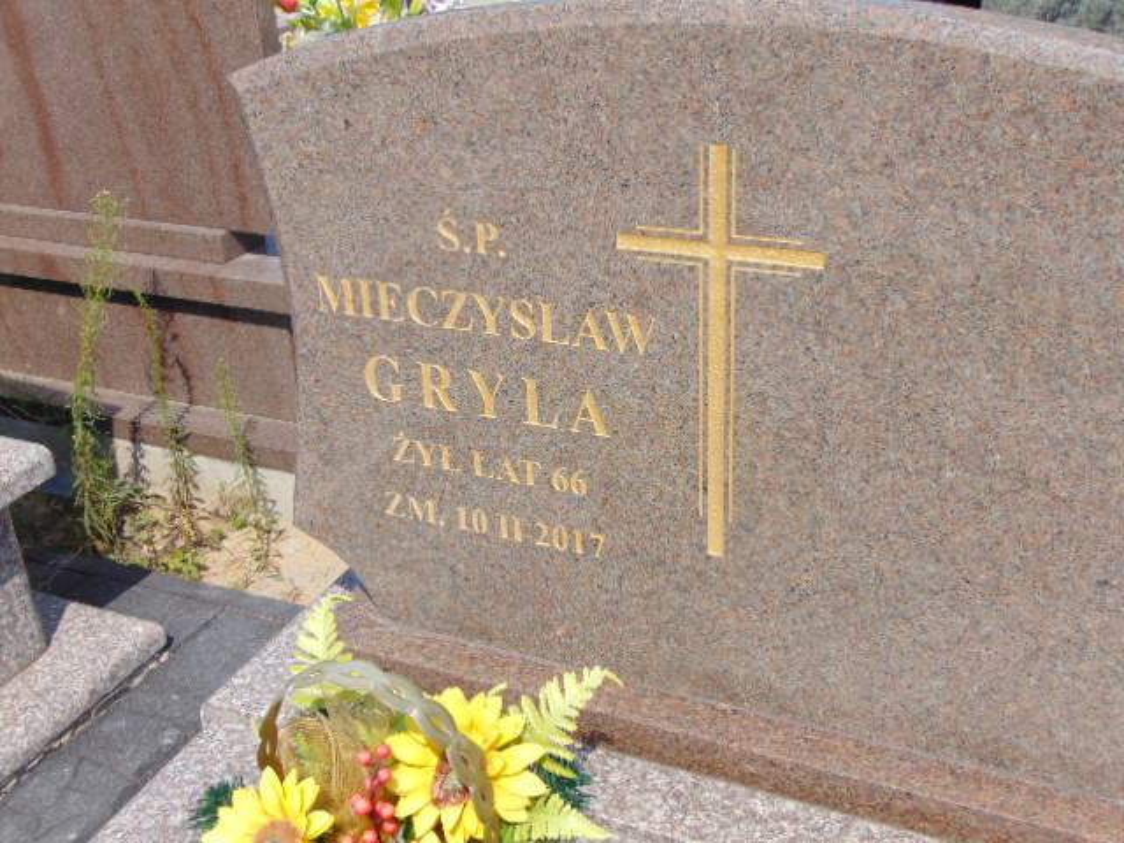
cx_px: 562
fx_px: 1364
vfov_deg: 34.3
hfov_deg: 44.8
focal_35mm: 42
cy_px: 422
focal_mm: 7.6
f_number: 8.7
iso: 80
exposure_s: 1/250
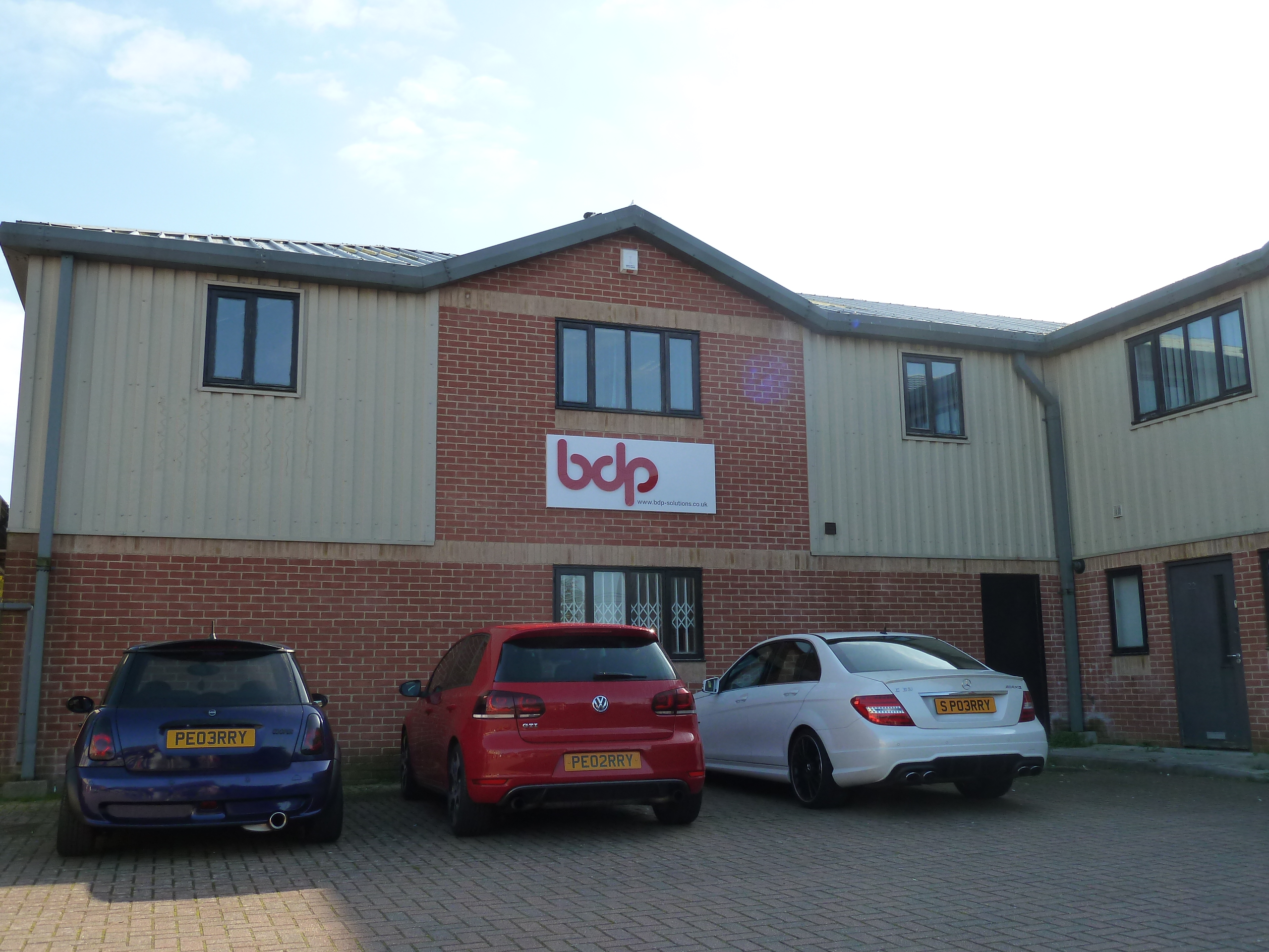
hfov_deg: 56.8
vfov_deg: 44.2
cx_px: 634
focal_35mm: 32
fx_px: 1173
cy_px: 476
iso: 125
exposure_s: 1/250
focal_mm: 5.3
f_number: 4
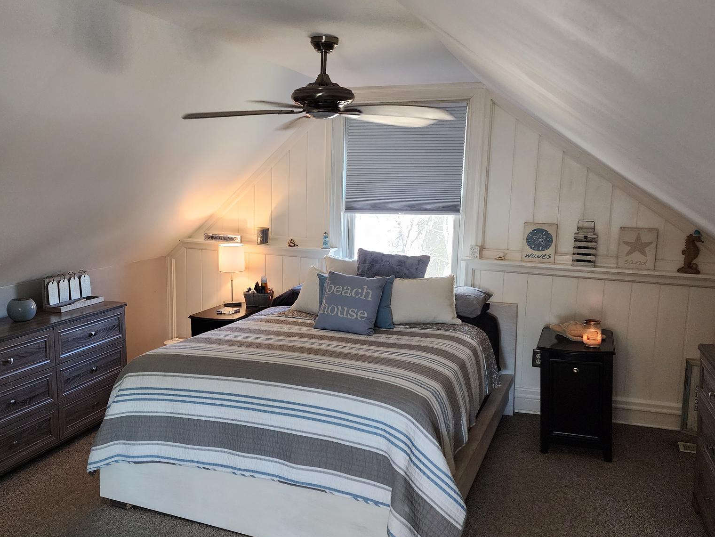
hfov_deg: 58.1
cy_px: 270
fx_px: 640
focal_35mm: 31
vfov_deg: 45.5
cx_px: 308
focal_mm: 6.4
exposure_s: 1/120
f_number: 1.8
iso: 500
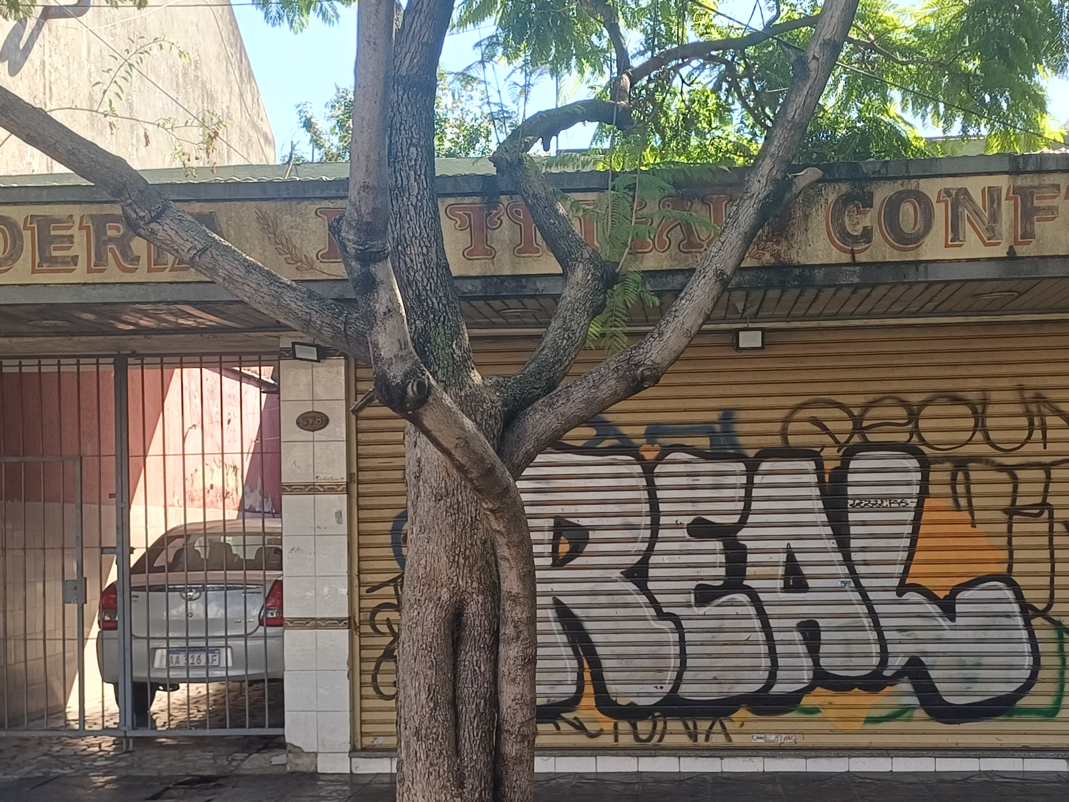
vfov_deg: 28.5
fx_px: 1575
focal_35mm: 51
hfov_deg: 37.5
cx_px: 545
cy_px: 502
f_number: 1.8
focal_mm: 4.65
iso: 50
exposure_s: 1/191
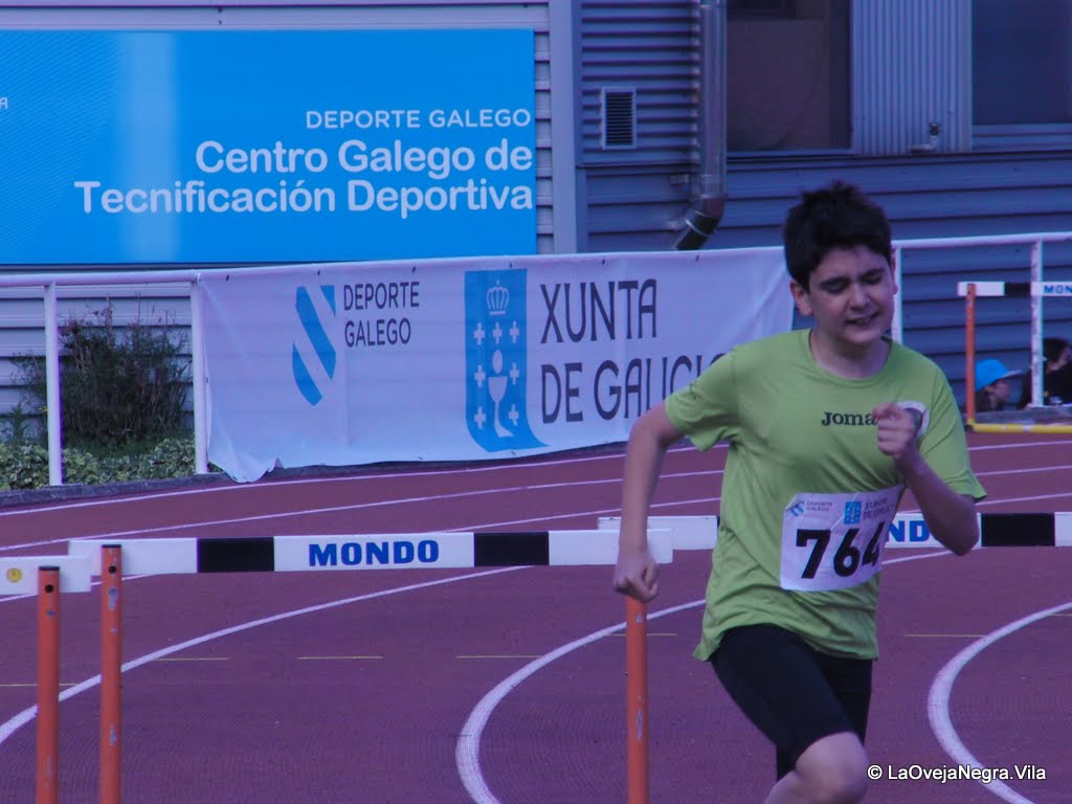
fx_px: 9383
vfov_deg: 4.9
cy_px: 402
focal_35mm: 303
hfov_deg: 6.5
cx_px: 536
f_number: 4.6
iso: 100
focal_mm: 53.6
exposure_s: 1/640
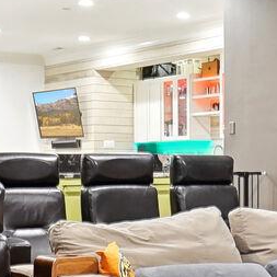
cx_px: 231
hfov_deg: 18.5
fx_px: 842
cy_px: 177
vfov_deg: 18.6
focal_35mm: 93
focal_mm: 16
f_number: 4
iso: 800
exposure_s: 1/25
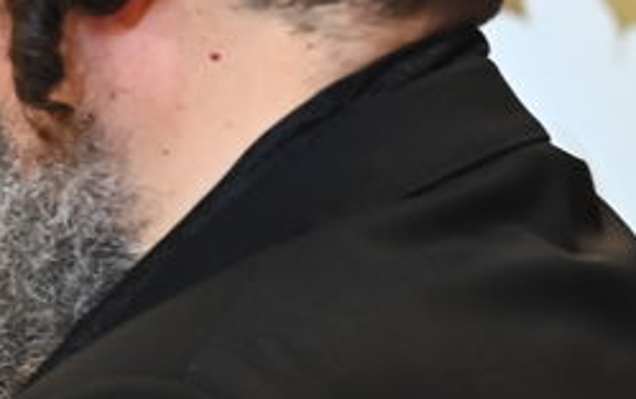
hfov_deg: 1.8
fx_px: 19842
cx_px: -345
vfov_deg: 1.2
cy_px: 121
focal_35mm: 1144
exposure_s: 1/100
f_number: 5.6
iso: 2500
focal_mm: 200
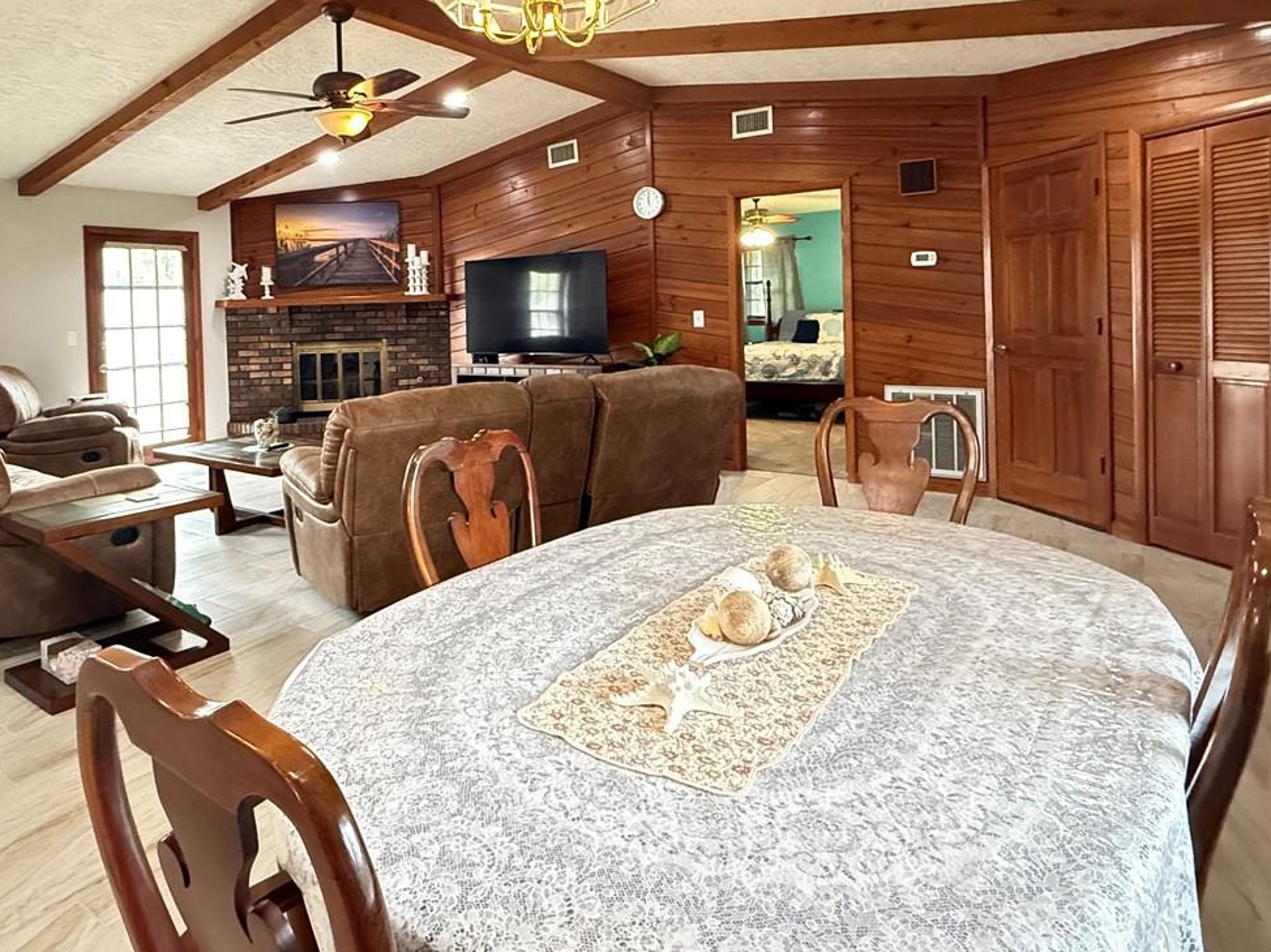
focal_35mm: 23
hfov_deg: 73.0
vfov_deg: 57.6
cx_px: 495
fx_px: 844
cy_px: 322
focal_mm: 2.22
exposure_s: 1/60
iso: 1000
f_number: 2.2
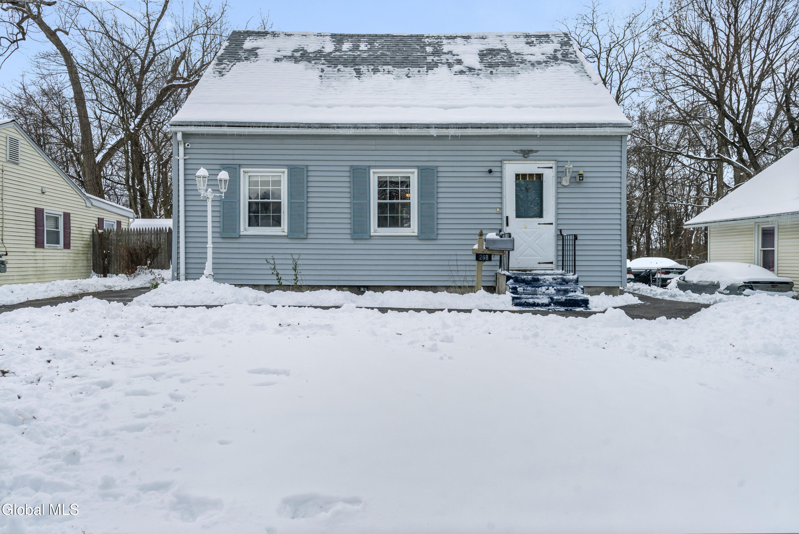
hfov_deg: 73.7
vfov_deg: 53.2
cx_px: 400
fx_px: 533
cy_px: 267
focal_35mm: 24
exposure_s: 1/640
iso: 500
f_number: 8
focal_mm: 24
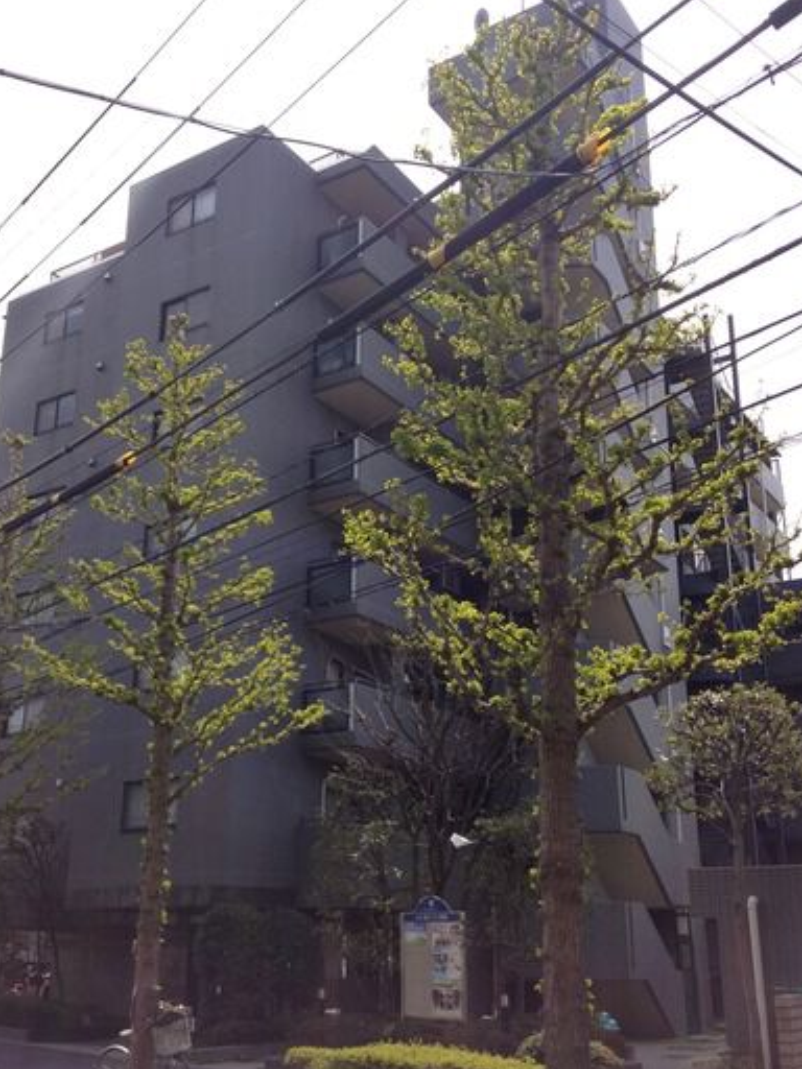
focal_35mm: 41
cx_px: 393
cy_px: 570
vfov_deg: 45.7
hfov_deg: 35.1
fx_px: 1267
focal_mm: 4.28
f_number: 2.4
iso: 50
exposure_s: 1/1284
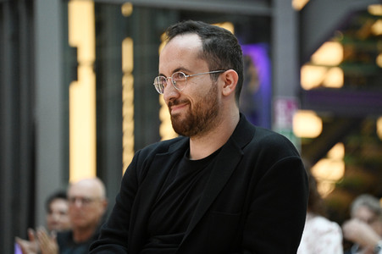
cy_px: 127
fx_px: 3181
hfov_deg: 6.9
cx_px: 191
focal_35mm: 300
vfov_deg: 4.6
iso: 6400
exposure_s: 1/80
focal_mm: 300
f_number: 5.6
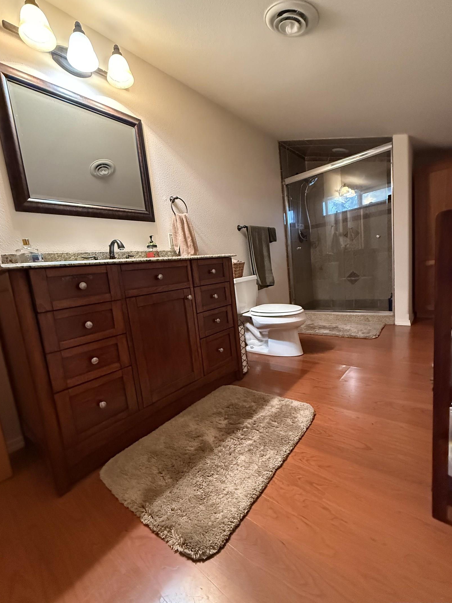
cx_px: 212
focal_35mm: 15
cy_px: 312
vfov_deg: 98.1
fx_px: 261
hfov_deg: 81.7
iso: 1000
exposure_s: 1/60
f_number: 2.2
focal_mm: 2.22
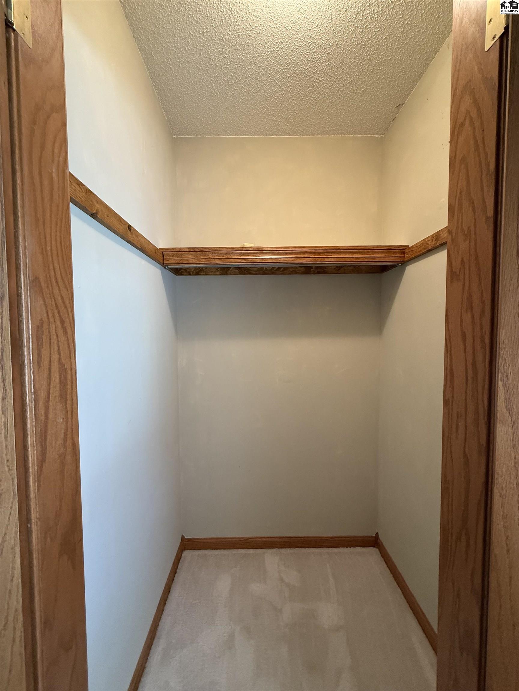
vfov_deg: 102.1
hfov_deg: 85.7
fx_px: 280
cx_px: 260
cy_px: 346
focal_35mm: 14
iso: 320
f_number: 2.2
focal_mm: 2.22
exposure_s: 1/60
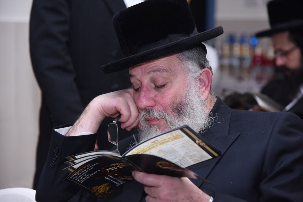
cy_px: 101
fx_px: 943
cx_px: 152
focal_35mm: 112
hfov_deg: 18.3
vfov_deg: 12.2
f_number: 4.5
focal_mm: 112
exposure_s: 1/100
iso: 1600
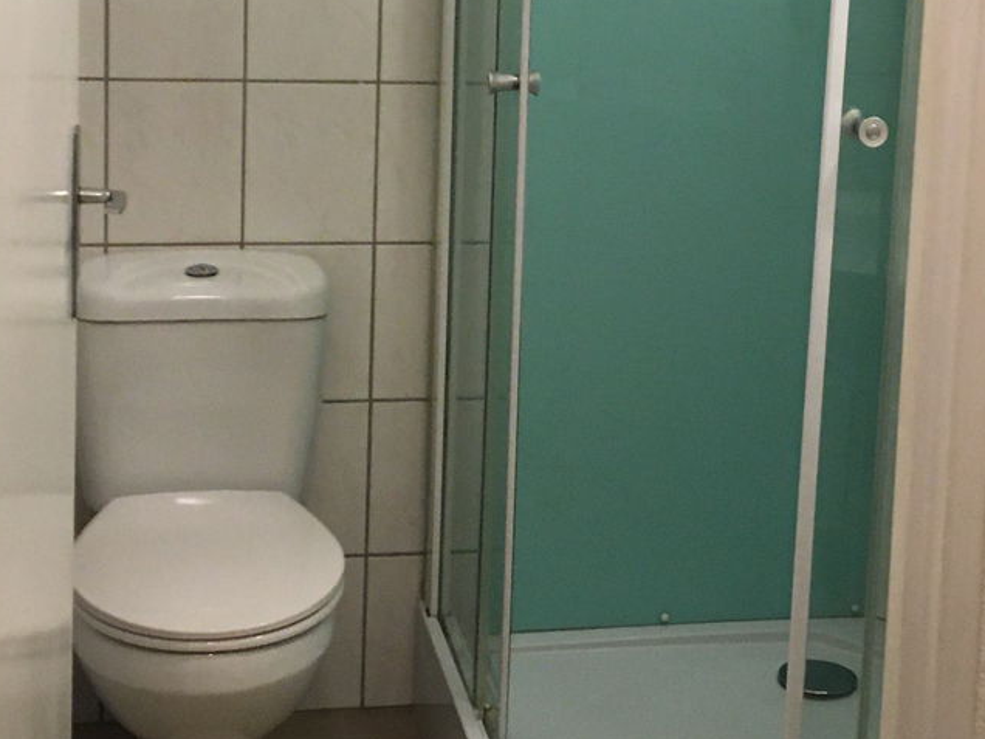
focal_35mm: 73
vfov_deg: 19.9
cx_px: 554
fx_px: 2077
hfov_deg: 26.7
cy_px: 115
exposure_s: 1/33
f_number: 2.2
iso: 200
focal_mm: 4.15
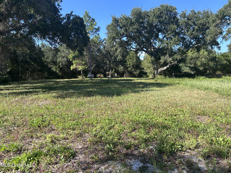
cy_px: 86
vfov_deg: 53.1
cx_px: 116
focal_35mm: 26
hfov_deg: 67.3
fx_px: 174
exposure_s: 1/1377
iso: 50
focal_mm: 5.7
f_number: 1.5
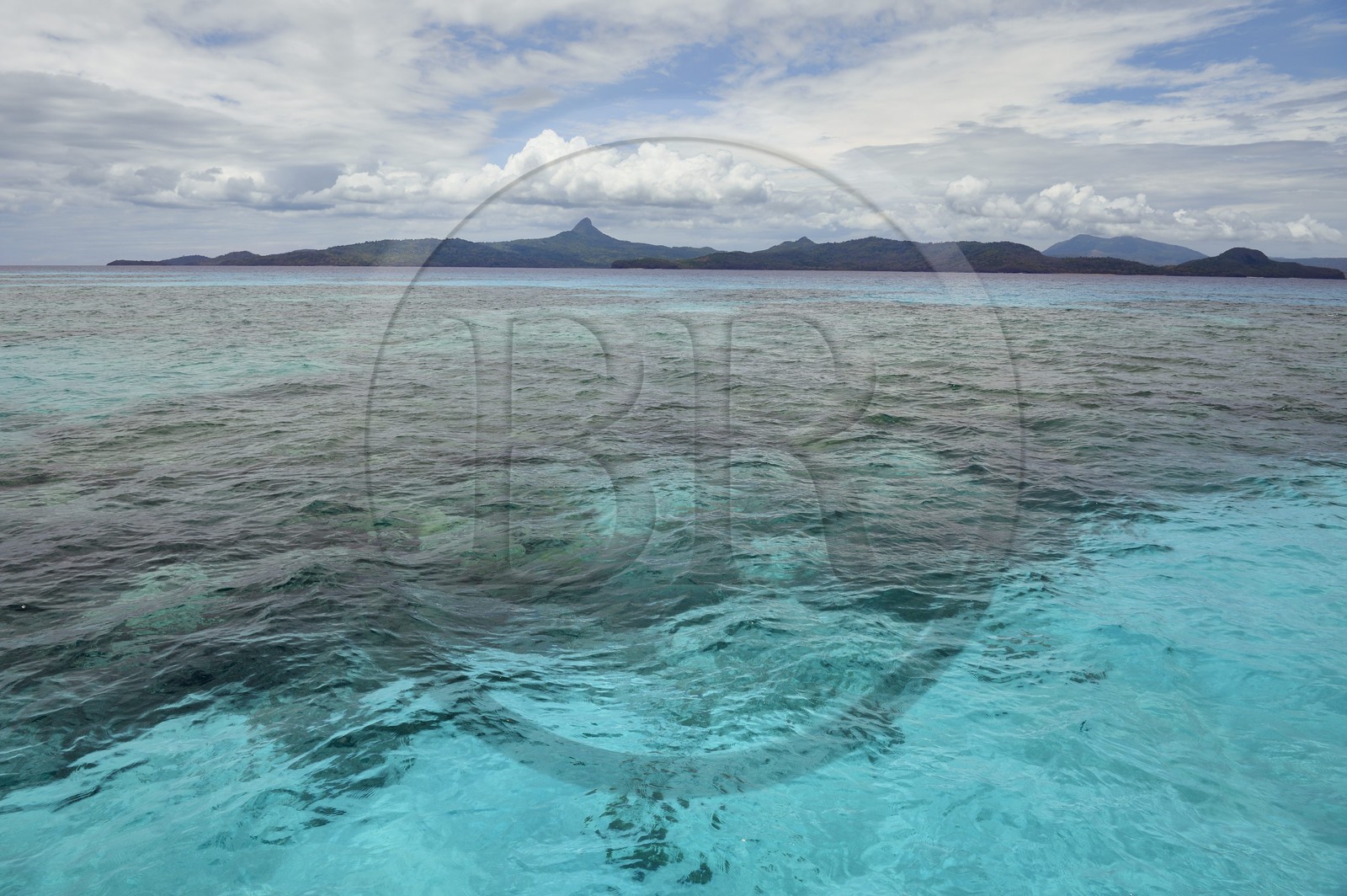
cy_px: 448
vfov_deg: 53.1
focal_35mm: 24
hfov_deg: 73.8
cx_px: 674
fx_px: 897
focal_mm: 24
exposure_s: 1/320
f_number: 13
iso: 200
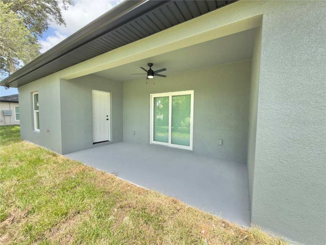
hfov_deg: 102.1
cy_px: 122
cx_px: 163
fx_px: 132
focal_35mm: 14
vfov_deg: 85.7
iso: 16
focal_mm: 2.22
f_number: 2.2
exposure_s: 1/166
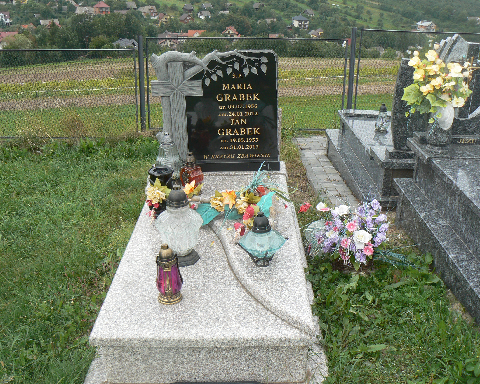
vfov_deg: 39.2
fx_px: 540
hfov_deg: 47.9
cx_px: 235
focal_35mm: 38
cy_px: 194
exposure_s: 1/200
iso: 80
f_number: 5.6
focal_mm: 6
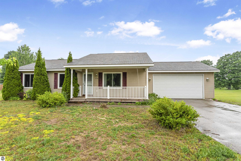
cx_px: 120
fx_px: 118
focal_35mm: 18
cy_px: 80
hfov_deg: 91.3
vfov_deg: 68.6
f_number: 16
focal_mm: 17.6
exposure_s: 1/100
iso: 640
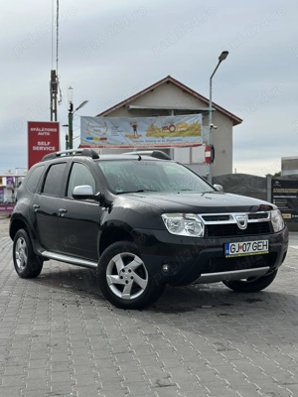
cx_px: 149
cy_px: 198
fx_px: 551
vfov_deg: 39.7
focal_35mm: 48
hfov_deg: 30.3
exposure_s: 1/6211
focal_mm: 6.86
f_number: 1.78
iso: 100
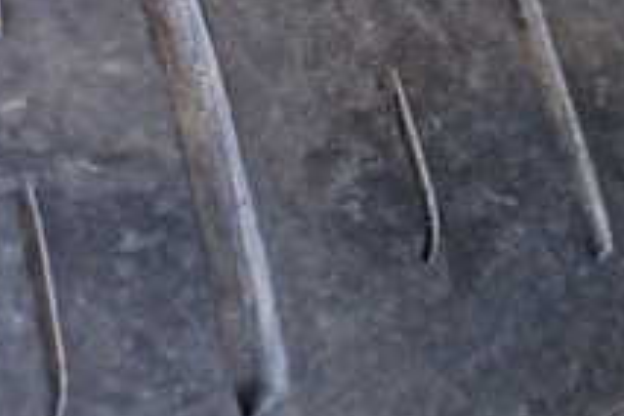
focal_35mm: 88
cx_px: 460
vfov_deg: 15.3
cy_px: 21
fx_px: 1525
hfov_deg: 22.9
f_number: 2.3
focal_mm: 5.4
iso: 640
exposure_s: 1/125
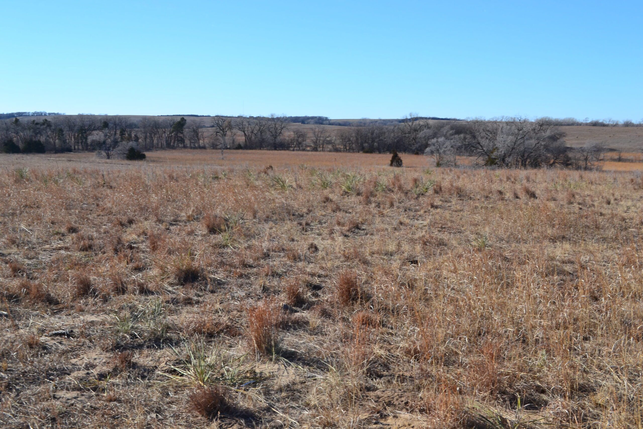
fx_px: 750
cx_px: 322
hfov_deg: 46.4
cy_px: 214
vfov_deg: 31.9
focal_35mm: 42
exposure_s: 1/400
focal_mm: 28
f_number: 11
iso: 400
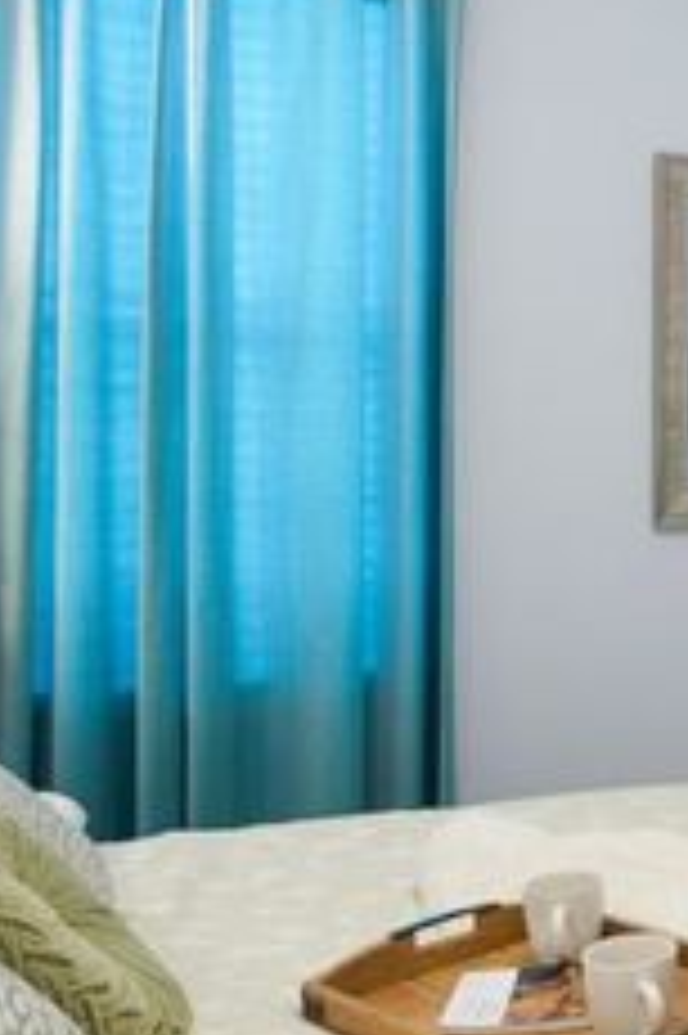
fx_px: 1321
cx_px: 920
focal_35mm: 46
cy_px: 488
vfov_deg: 42.8
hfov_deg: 24.9
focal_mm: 10
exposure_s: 1/400
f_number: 4.5
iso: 400
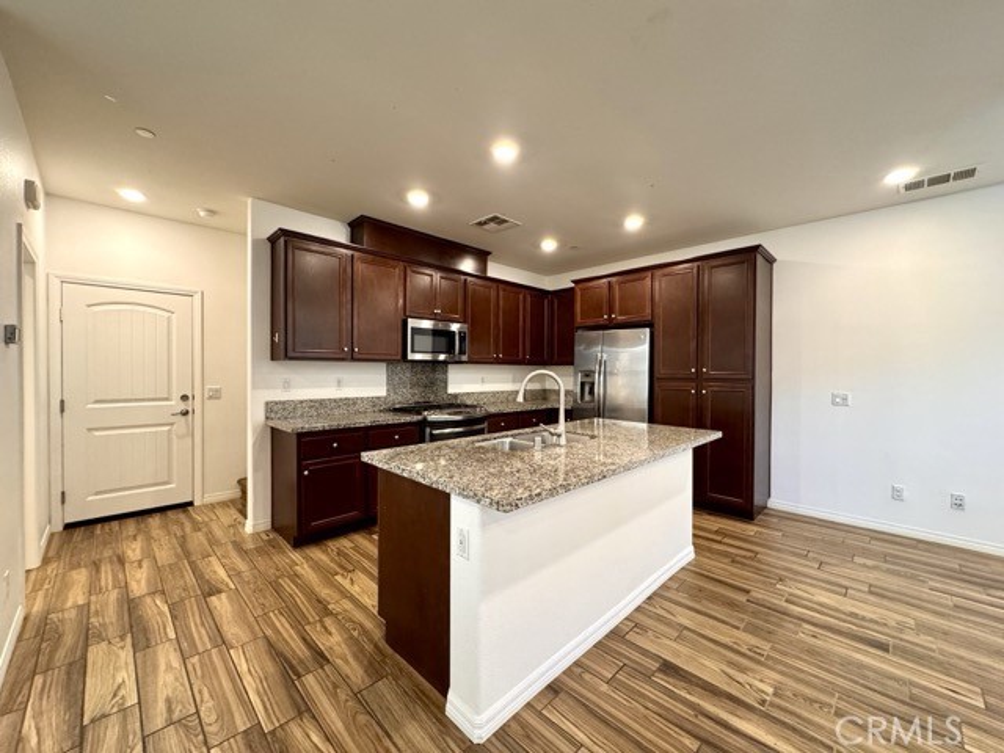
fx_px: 406
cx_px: 502
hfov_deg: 102.1
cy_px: 376
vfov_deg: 85.7
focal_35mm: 14
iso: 400
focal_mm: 2.22
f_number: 2.2
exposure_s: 1/60
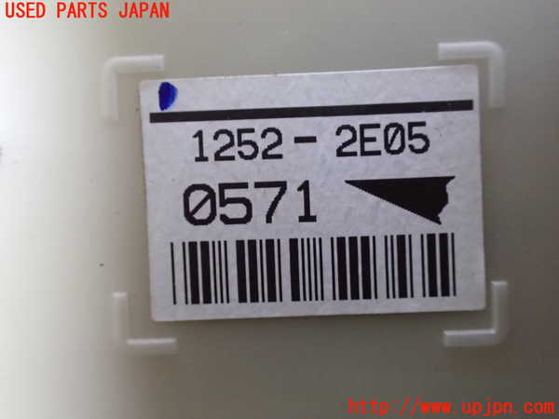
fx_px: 484
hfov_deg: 60.0
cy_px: 210
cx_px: 280
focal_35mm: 30
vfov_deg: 46.8
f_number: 2.3
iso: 1250
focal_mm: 5.4
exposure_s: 1/30
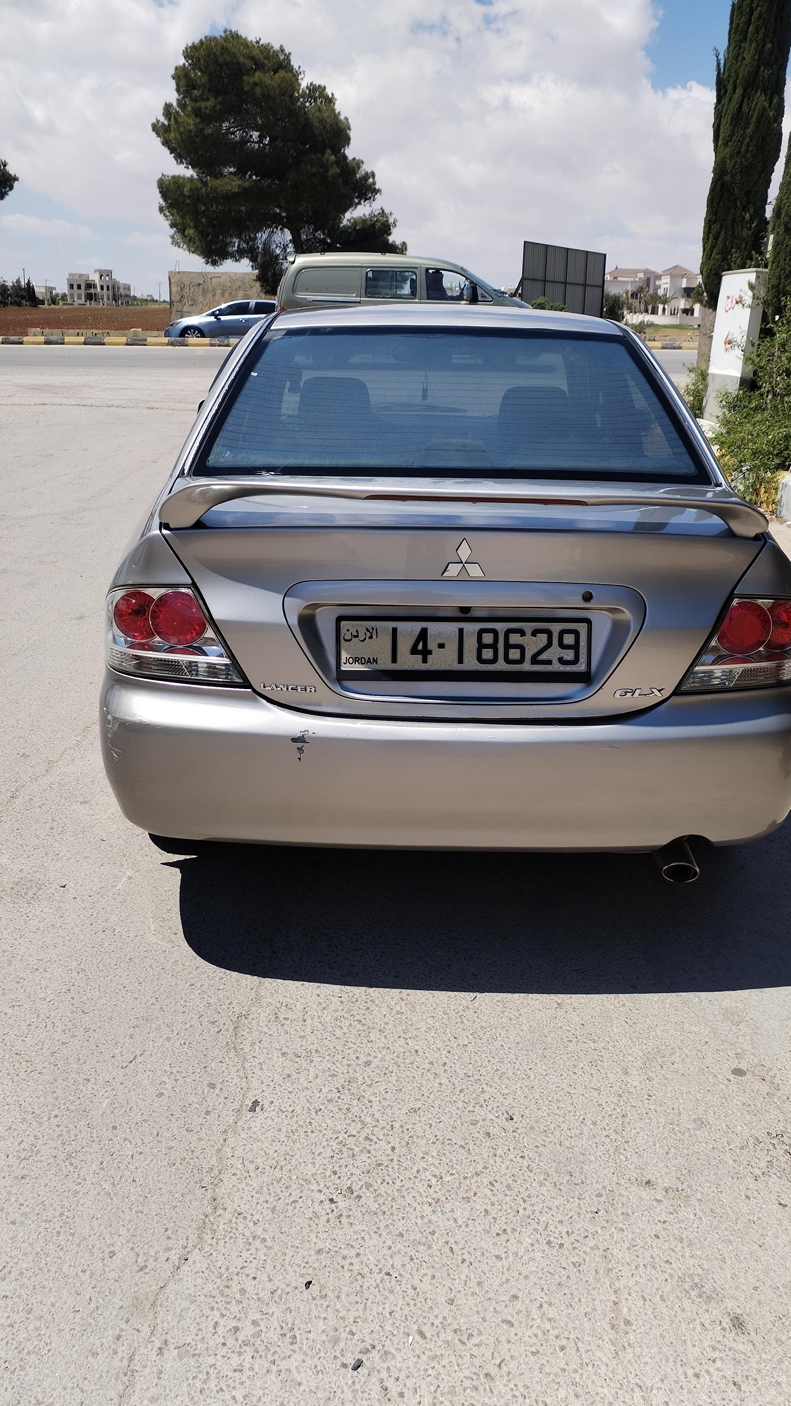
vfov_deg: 56.6
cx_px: 421
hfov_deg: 33.7
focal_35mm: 35
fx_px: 1305
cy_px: 647
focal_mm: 4.75
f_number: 1.8
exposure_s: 1/2150
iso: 100
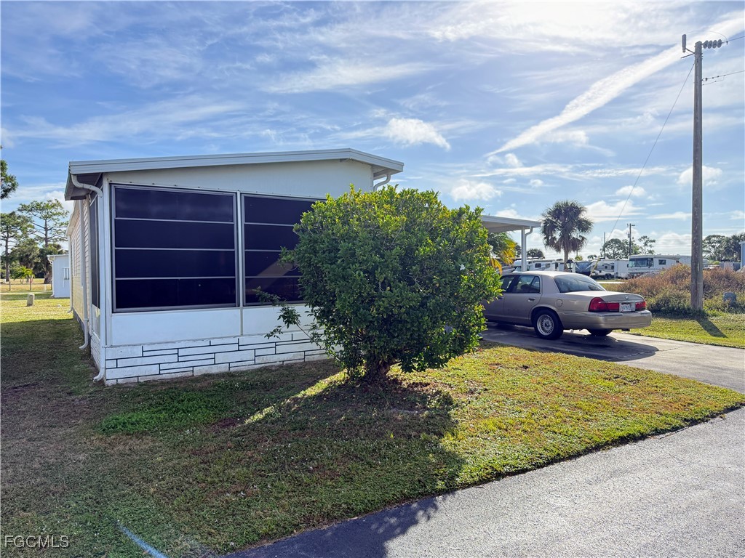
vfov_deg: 56.8
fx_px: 517
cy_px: 279
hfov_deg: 71.6
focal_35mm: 24
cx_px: 372
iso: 100
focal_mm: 6.76
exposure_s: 1/2299
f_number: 1.78
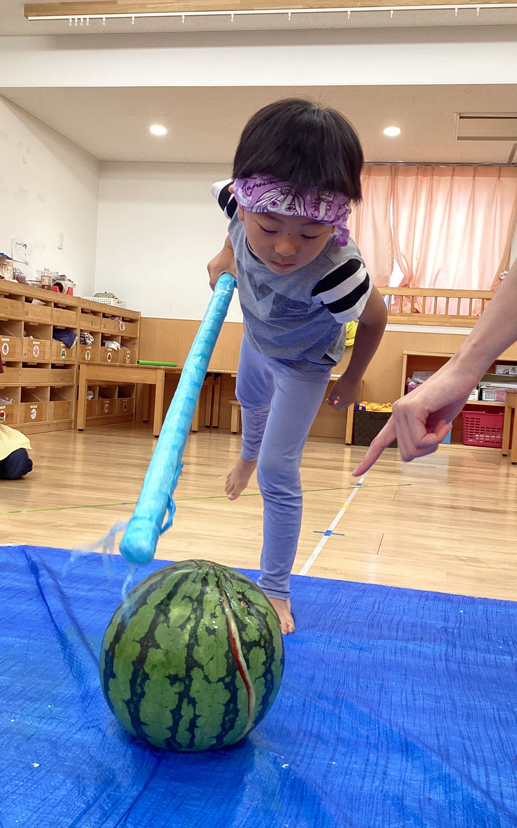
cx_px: 287
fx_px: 744
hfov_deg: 38.3
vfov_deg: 58.1
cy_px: 415
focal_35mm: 33
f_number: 2.4
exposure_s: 1/60
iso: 64
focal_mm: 3.3
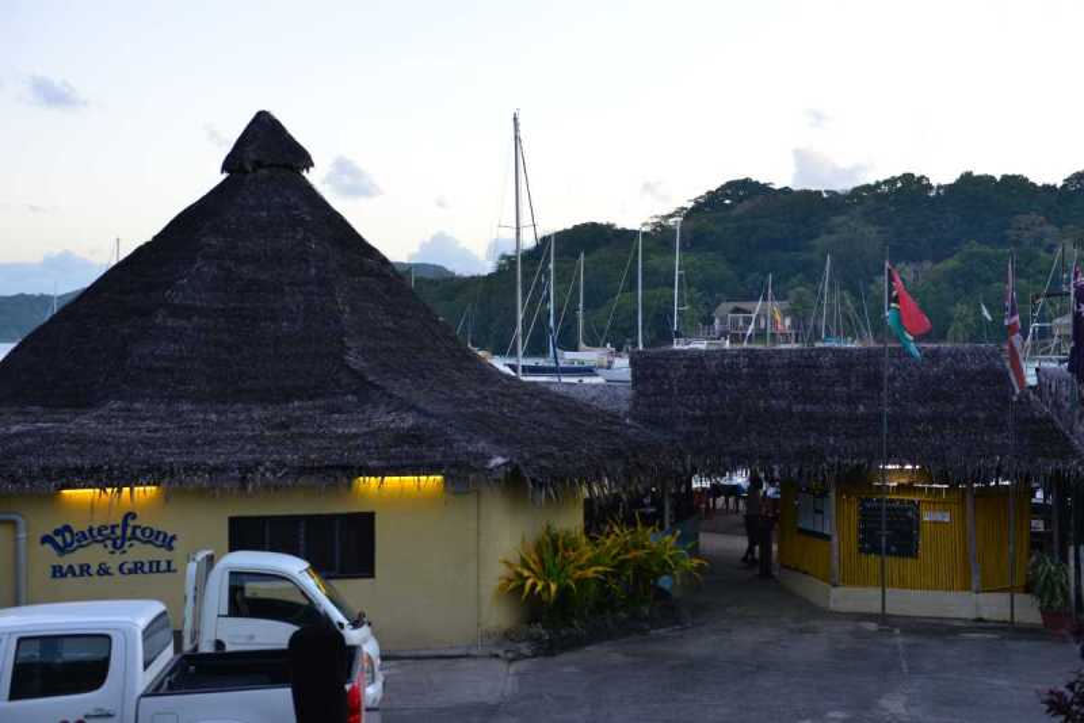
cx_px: 542
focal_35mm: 48
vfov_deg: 28.1
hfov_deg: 41.1
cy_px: 362
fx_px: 1446
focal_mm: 48
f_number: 4.5
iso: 250
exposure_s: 1/80
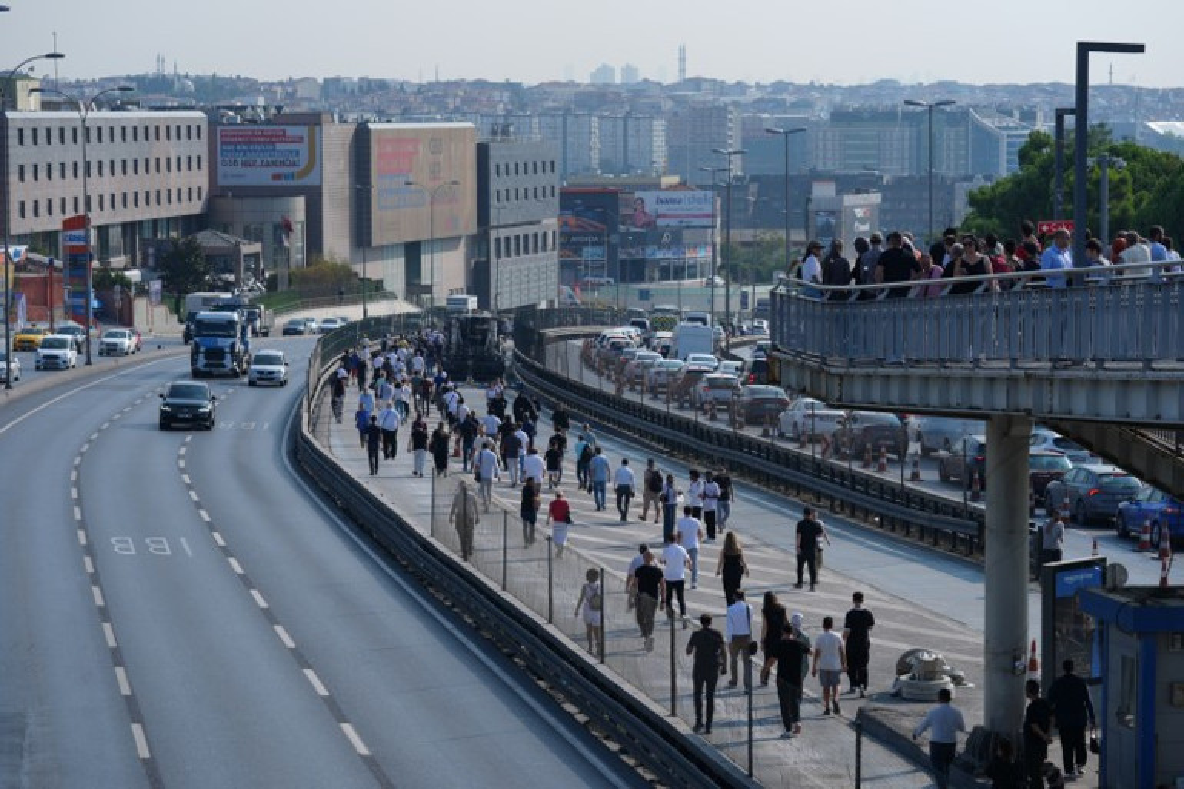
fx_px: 3419
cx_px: 592
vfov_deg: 13.2
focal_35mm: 104
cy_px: 394
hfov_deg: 19.6
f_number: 5
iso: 125
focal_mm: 104
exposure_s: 1/1000
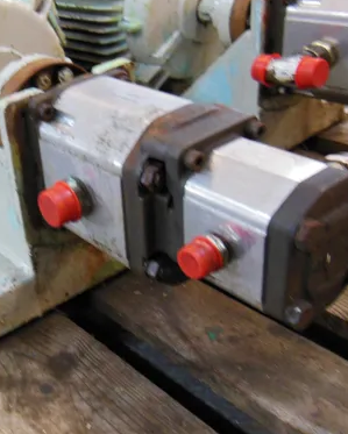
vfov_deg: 39.5
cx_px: 16
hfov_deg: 30.3
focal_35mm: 47
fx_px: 604
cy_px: 202
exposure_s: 1/13
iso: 400
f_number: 3.7
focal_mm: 5.2
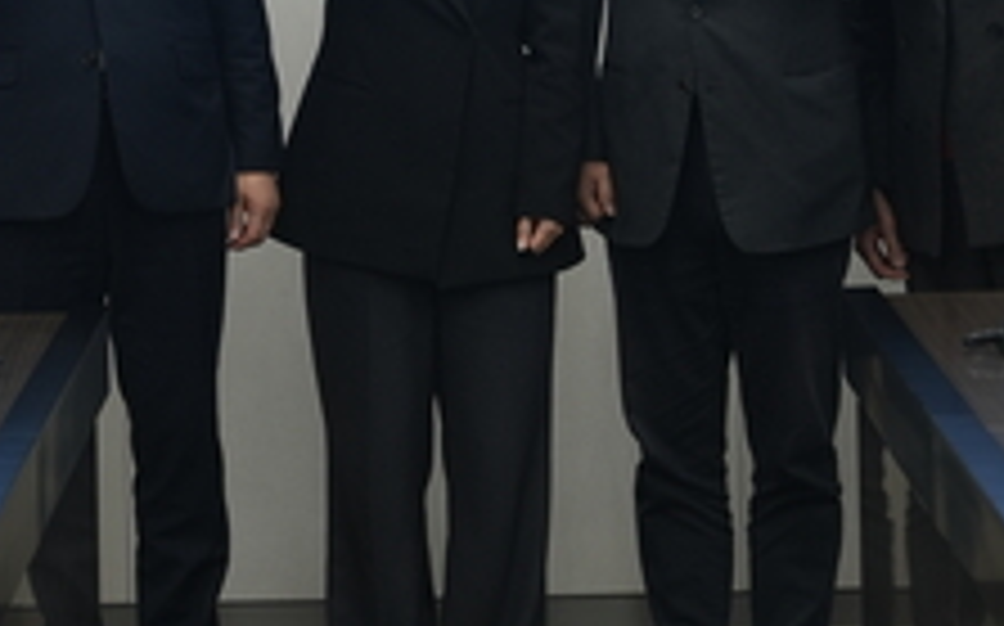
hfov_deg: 9.0
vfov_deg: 5.5
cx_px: 387
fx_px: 6398
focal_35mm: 234
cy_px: -376
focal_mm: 70
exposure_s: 1/80
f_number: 4
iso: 250
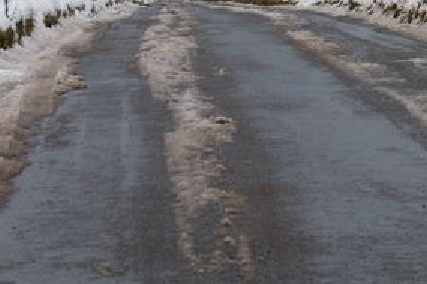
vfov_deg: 5.9
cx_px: 85
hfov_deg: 8.9
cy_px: -46
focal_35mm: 231
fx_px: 2740
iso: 200
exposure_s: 1/340
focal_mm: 55
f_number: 5.6
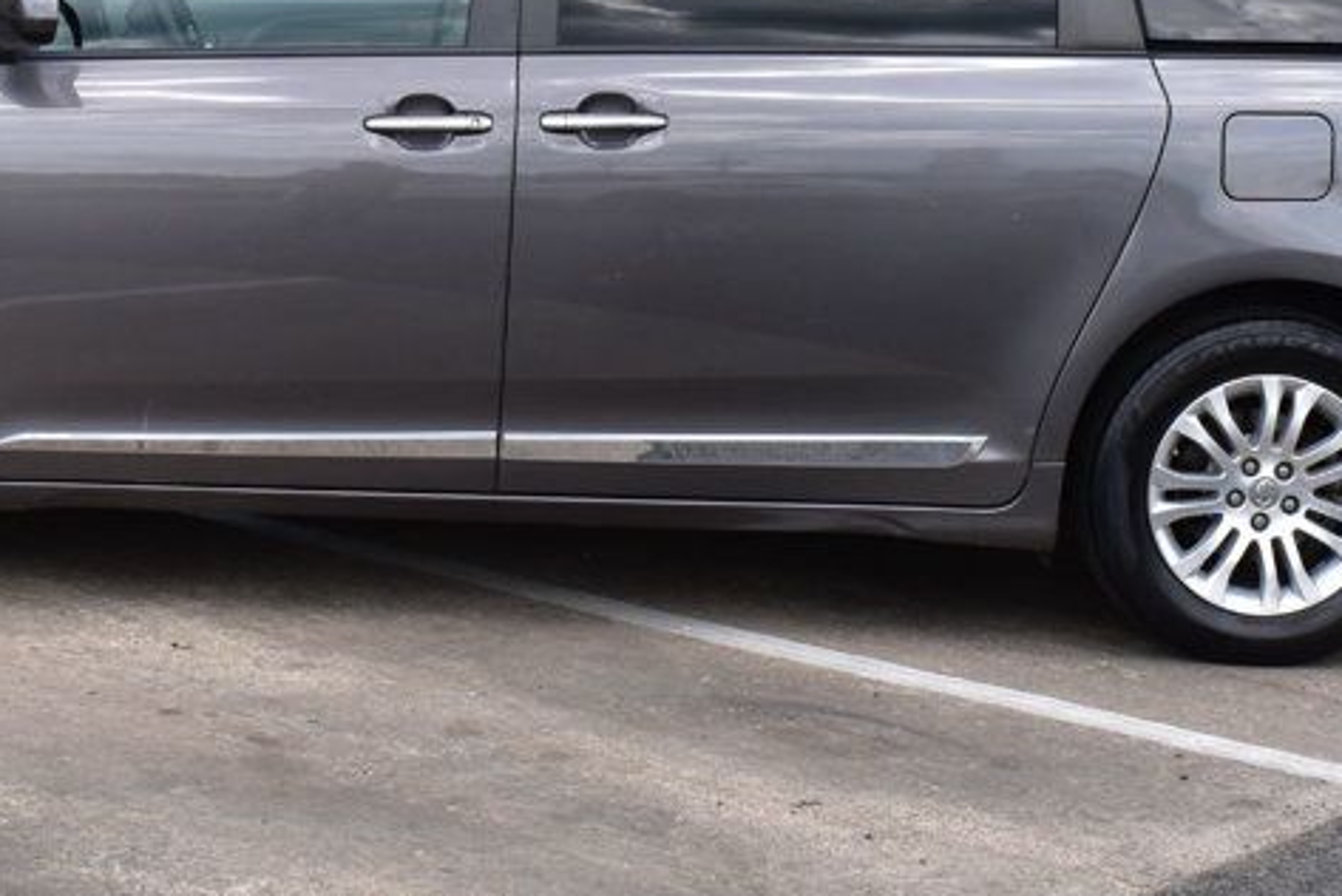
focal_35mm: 94
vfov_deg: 14.4
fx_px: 3509
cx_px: 579
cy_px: 23
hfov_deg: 21.6
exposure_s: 1/250
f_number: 10
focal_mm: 29
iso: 400
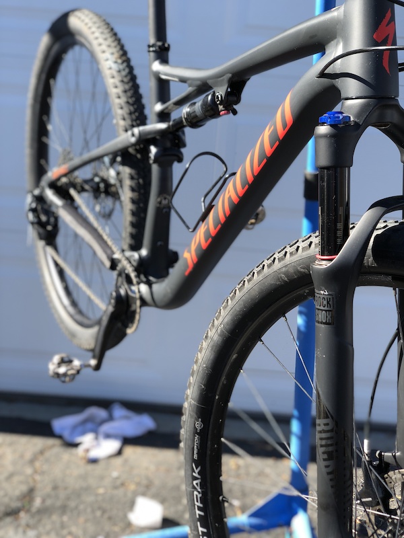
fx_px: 809
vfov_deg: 36.8
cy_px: 269
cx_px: 202
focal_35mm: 52
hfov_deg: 28.0
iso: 16
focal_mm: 6
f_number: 2.4
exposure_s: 1/197
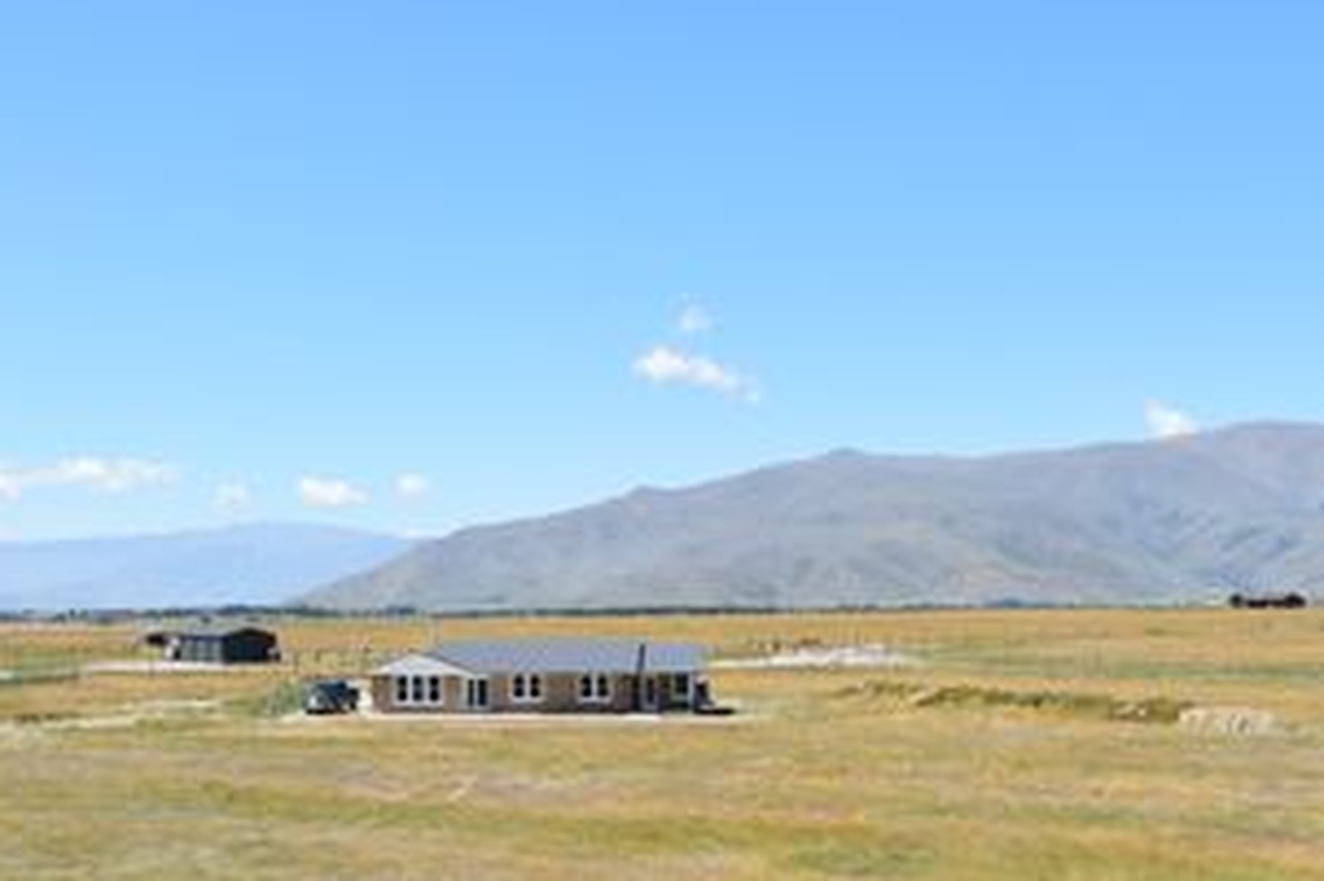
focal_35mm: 56
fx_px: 2058
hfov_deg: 35.4
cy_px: 664
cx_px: 491
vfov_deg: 23.9
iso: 200
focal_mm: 24
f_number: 10
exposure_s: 1/400
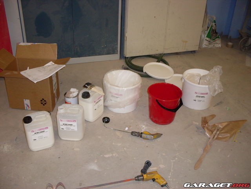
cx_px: 126
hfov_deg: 49.0
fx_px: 276
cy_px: 94
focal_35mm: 38
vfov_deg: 37.7
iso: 100
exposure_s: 1/45
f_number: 2.8
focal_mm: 6.3
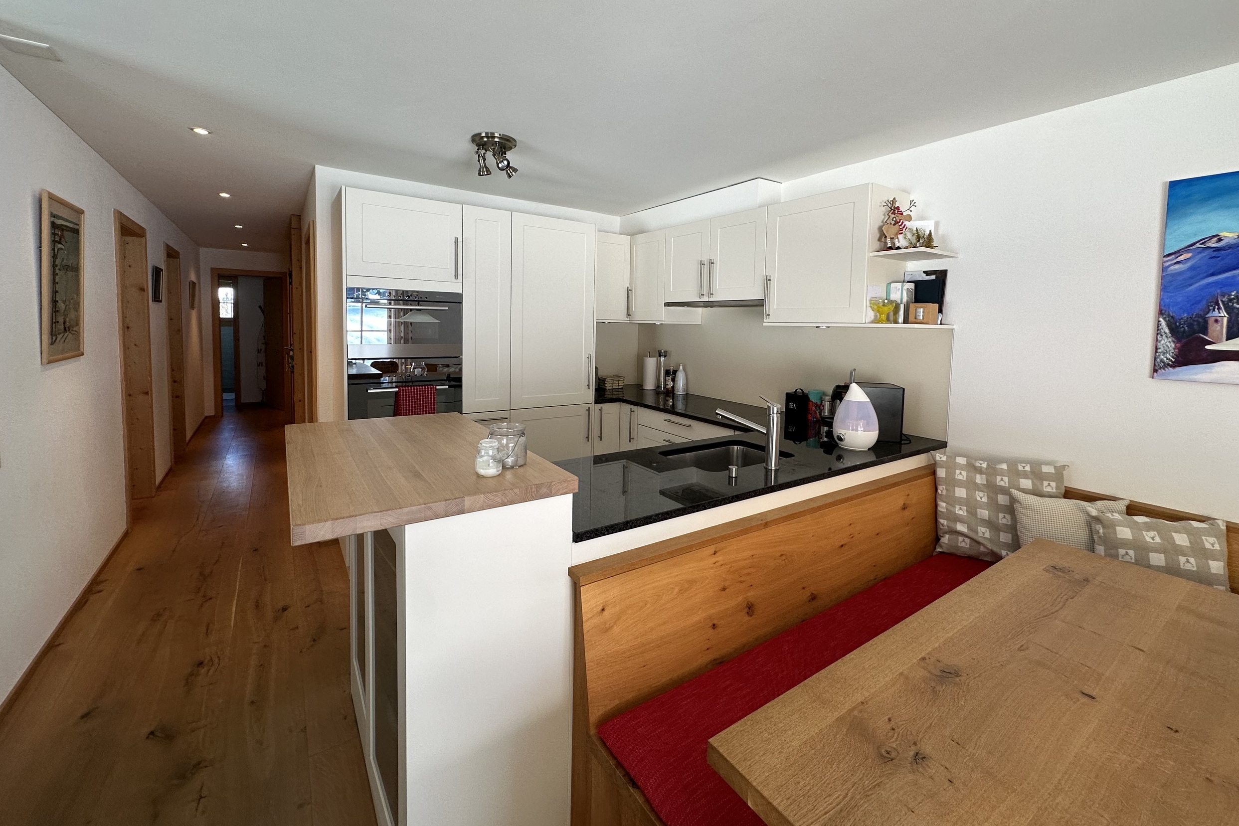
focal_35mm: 15
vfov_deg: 76.9
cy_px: 356
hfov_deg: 100.4
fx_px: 516
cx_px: 630
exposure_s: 1/100
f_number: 2.2
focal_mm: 2.22
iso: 100
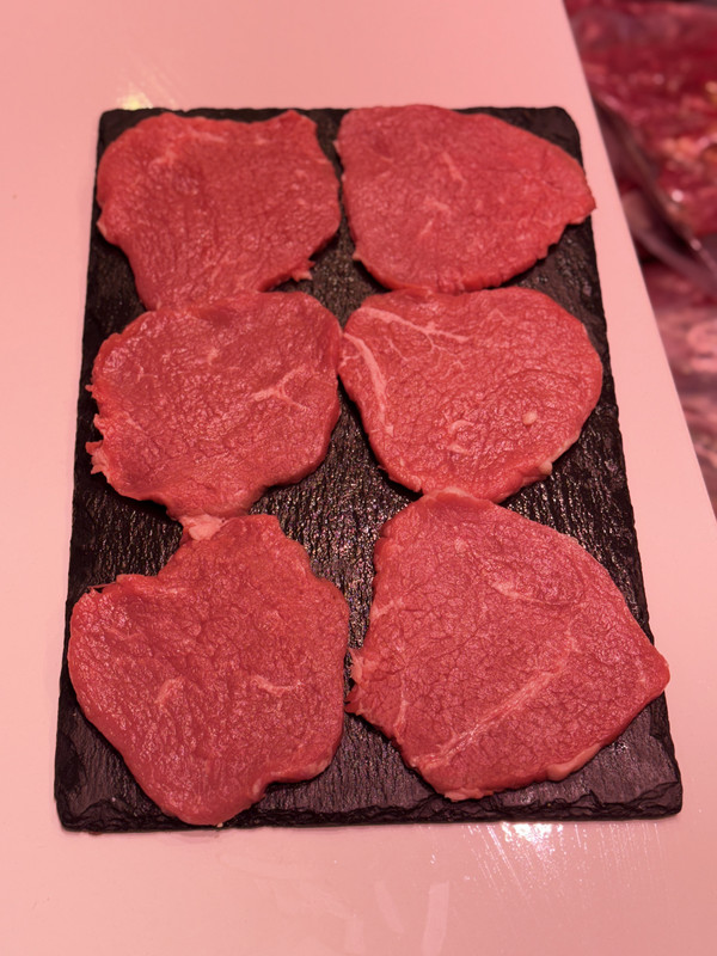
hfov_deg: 30.3
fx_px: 1326
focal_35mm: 48
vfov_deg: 39.7
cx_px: 358
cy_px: 478
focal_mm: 6.76
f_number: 1.78
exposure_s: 1/250
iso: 64
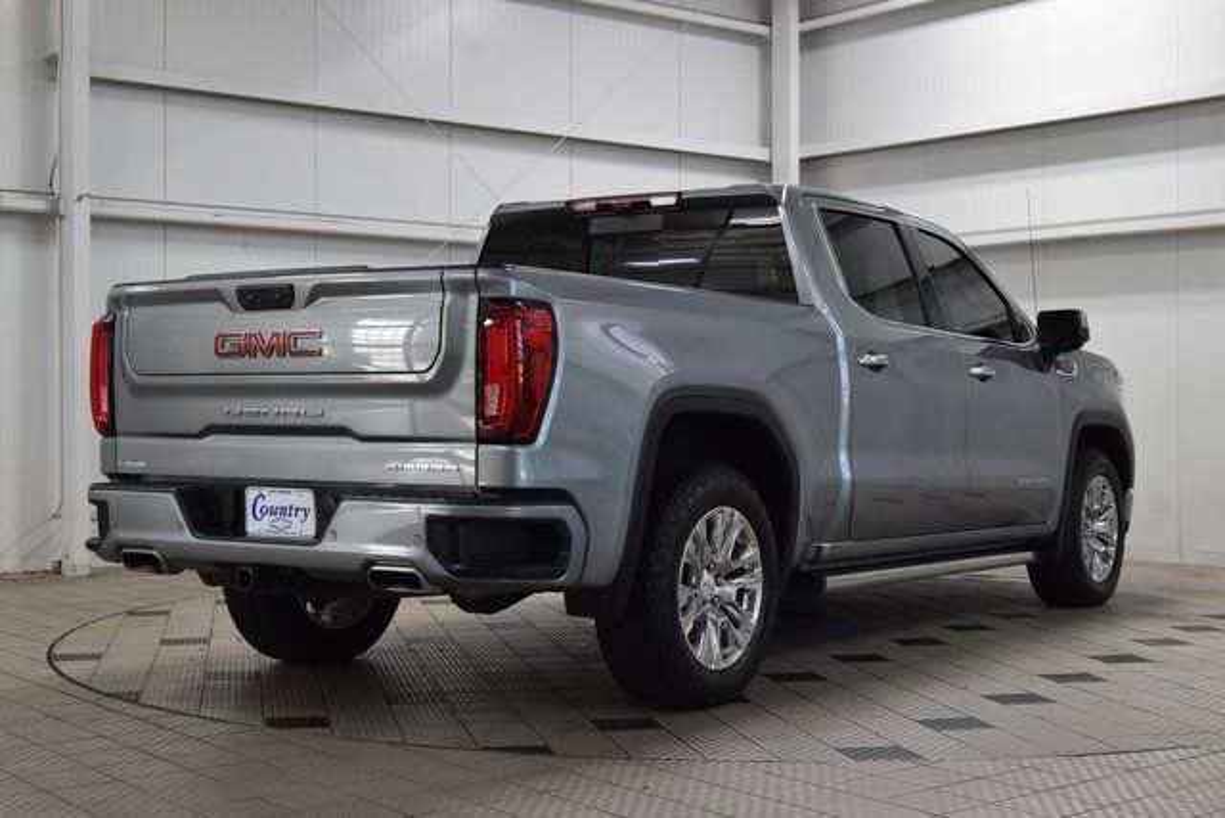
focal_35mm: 51
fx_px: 1736
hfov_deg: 38.9
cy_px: 409
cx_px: 612
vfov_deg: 26.5
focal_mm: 34
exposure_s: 1/60
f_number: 8
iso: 1600
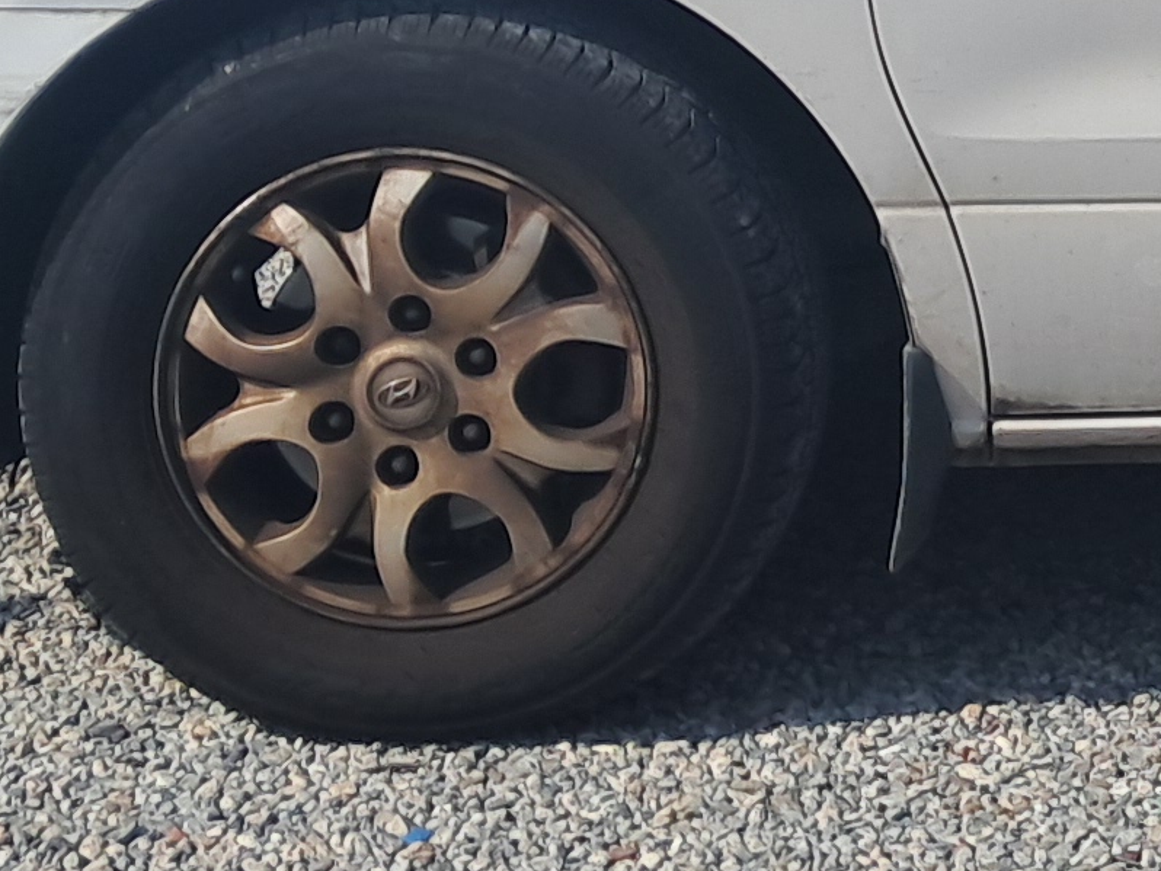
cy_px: -400
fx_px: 4630
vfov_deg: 10.4
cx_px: 2188
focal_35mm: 138
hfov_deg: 12.8
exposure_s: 1/960
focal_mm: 4
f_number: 1.8
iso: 50
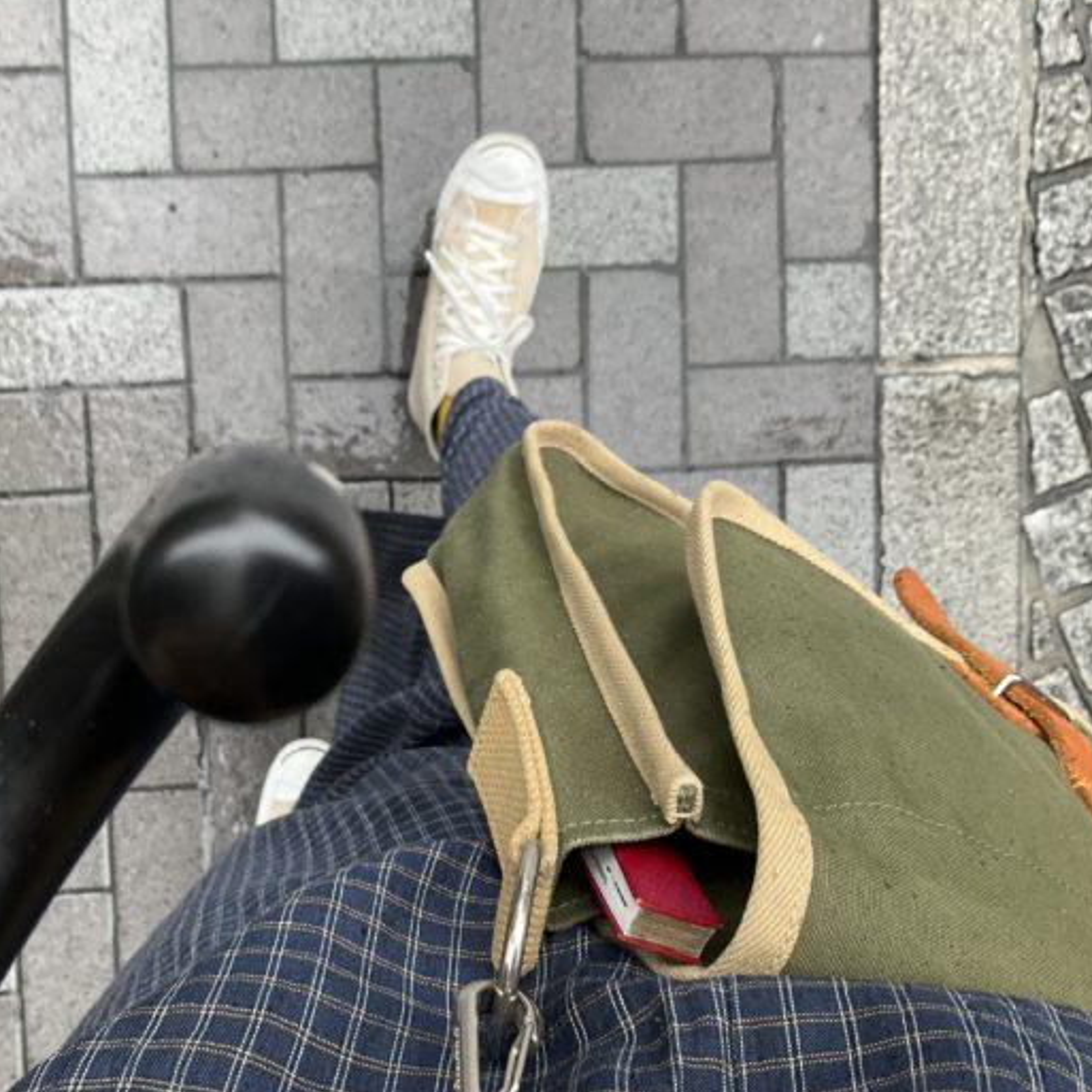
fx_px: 1249
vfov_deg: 47.2
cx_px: 364
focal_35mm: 35
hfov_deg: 46.5
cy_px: 546
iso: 20
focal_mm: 3
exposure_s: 1/122
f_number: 1.8
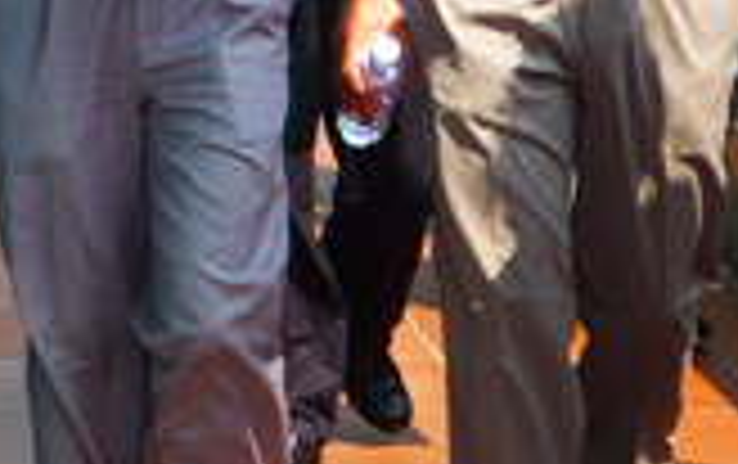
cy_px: -259
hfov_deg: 9.1
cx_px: 315
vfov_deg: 5.7
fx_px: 4632
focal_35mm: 230
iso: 100
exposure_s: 1/200
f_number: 4.6
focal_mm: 9.7
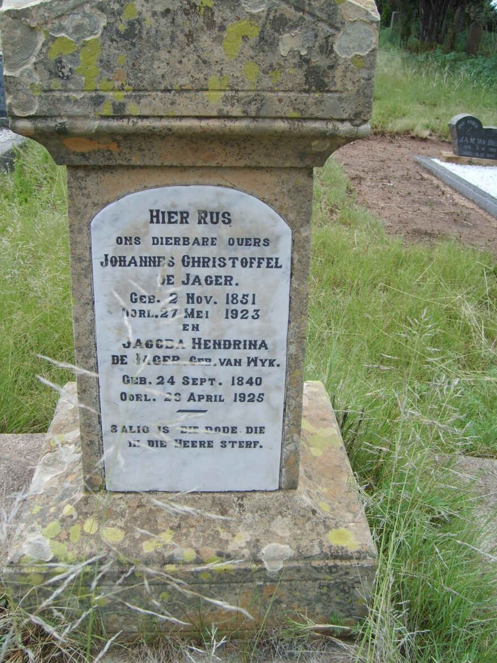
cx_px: 245
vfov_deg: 51.4
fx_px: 689
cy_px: 330
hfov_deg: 39.6
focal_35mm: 36
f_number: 2.8
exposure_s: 1/350
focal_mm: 5.8
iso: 50
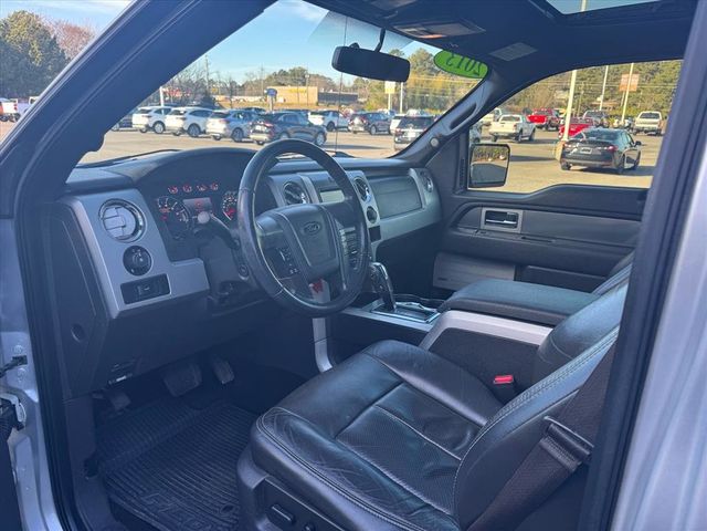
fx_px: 490
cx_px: 354
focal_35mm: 24
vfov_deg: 56.8
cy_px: 266
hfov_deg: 71.6
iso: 64
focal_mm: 6.76
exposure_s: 1/177
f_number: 1.78
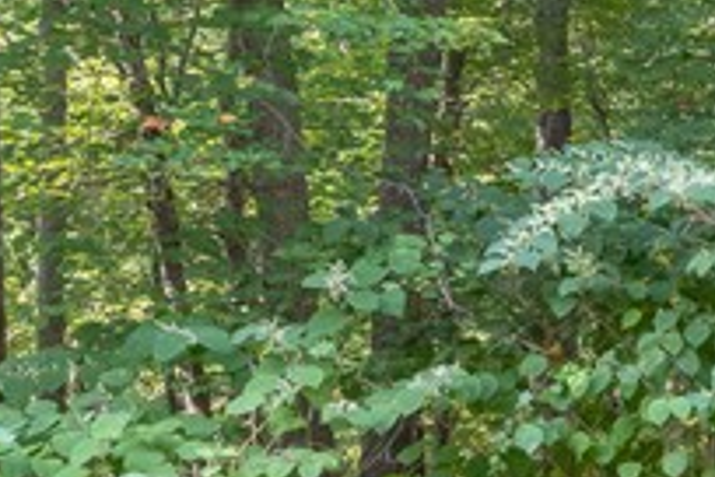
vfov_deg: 14.2
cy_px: 144
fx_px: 1907
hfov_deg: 15.3
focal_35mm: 96
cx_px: 1570
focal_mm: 12
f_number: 7.1
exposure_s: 1/30
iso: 320
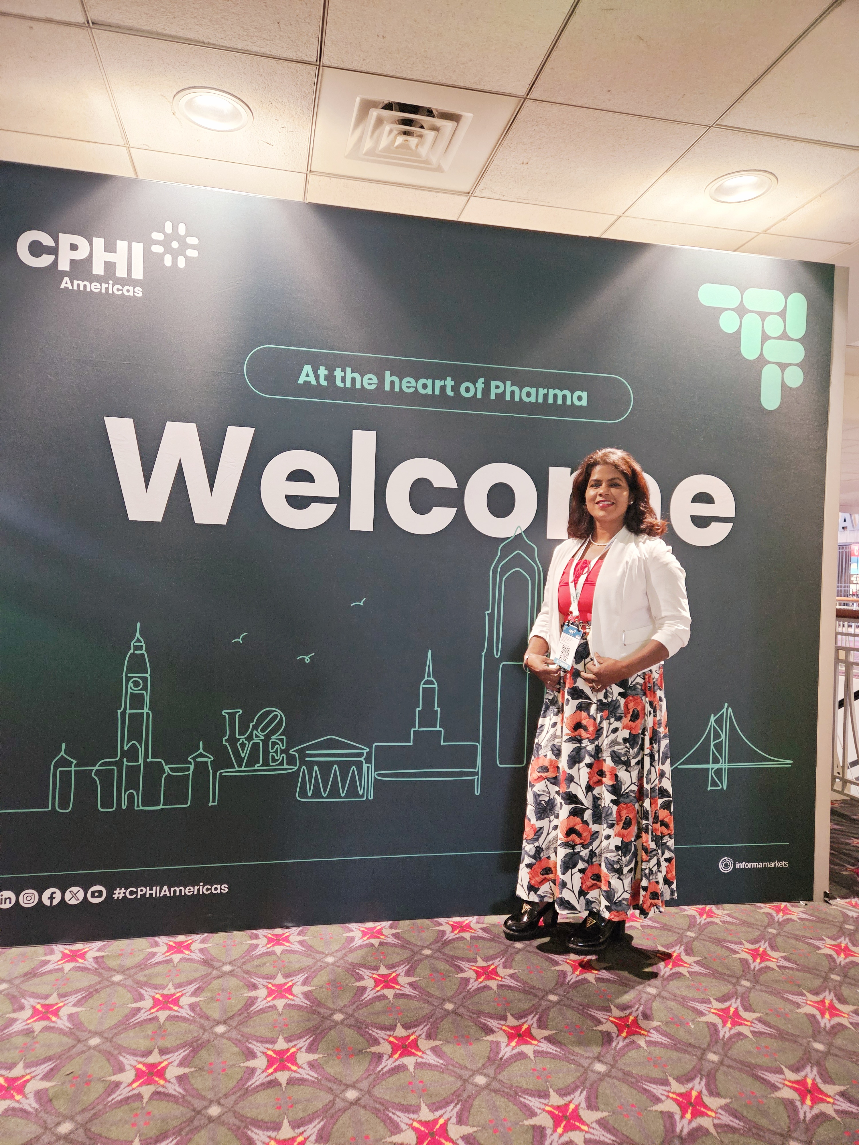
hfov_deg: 58.9
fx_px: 761
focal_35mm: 23
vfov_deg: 73.9
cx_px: 430
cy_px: 572
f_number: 1.8
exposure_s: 1/120
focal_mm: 5.4
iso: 1000
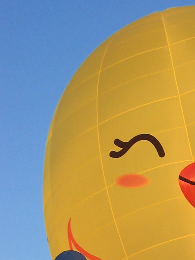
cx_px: 317
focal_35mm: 166
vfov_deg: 11.6
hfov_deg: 8.7
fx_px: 1247
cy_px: 342
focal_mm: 8.8
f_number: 3.8
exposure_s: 1/200
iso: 64
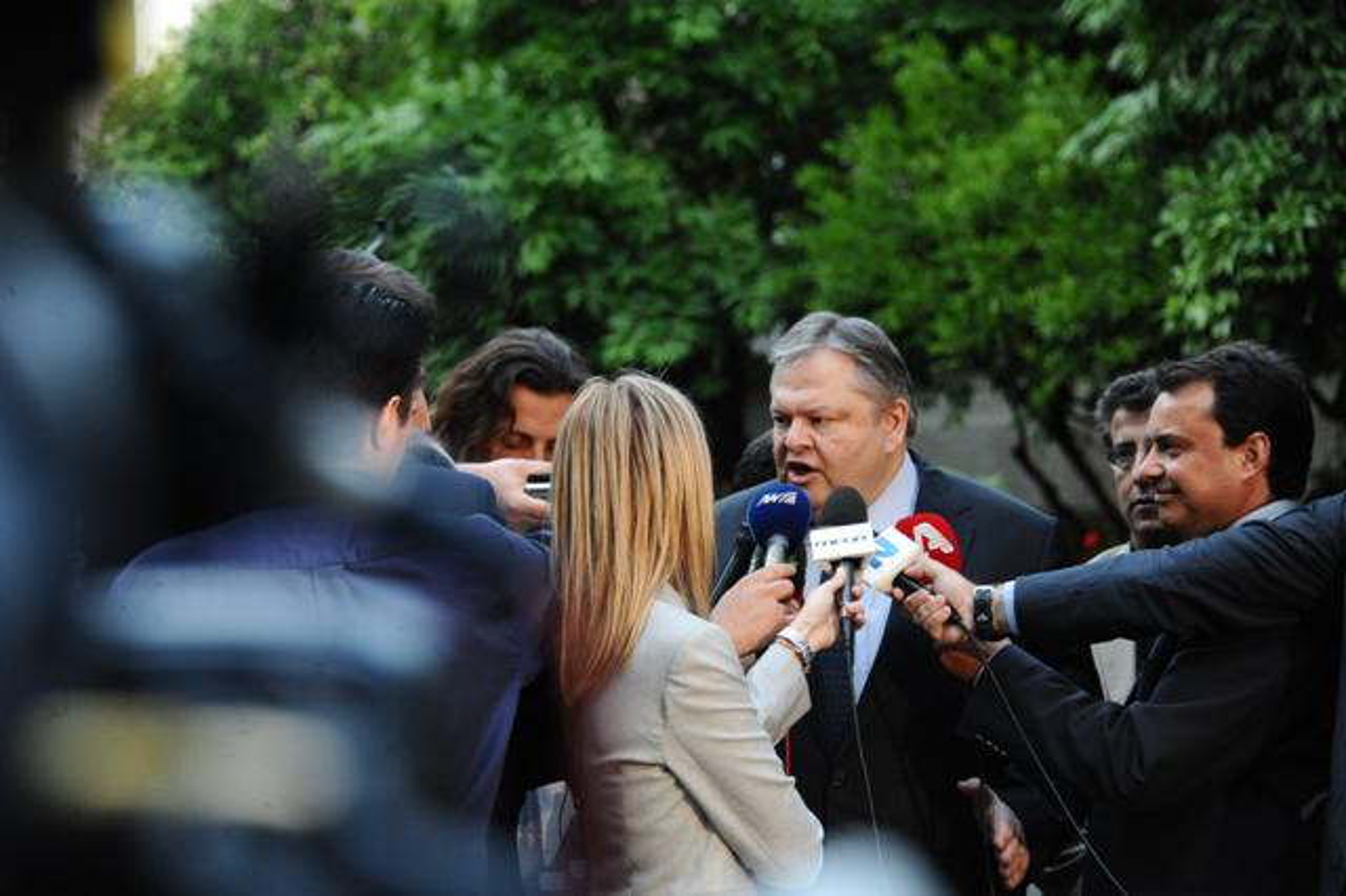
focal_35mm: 116
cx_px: 673
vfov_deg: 11.8
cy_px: 448
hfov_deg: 17.7
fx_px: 4335
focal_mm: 116
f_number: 5.6
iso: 2000
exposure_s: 1/125
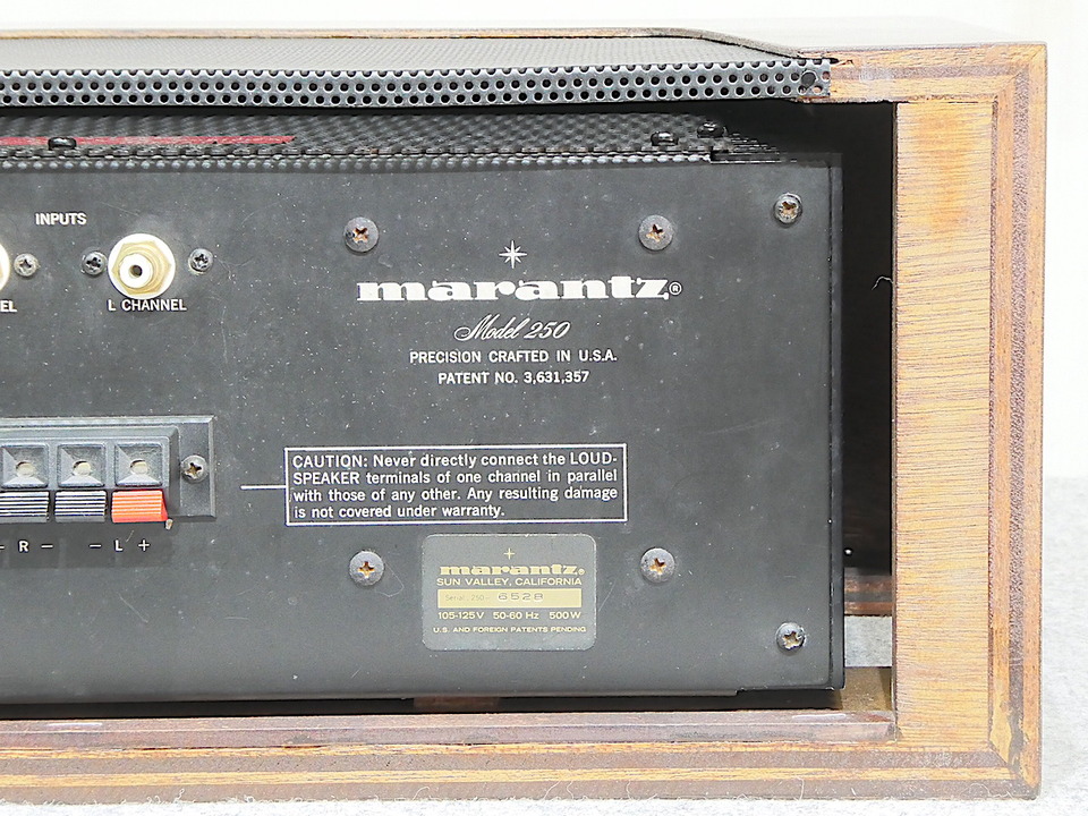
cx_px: 544
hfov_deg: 20.0
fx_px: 3080
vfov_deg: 15.1
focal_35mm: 98
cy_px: 408
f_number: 6.3
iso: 1600
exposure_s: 1/6
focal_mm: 17.5
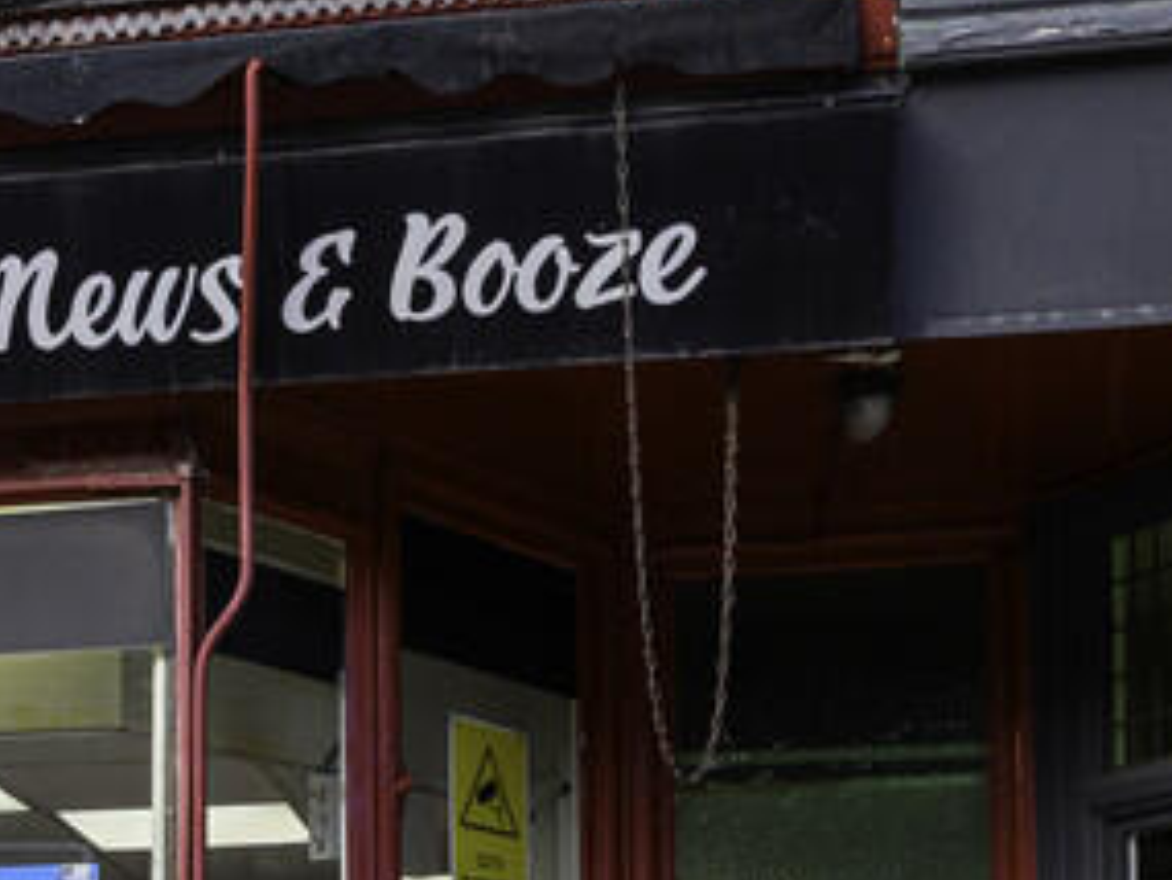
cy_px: 1149
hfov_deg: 22.8
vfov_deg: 16.8
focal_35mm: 83
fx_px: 2811
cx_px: 49
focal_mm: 24
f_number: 7.1
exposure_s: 1/160
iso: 250
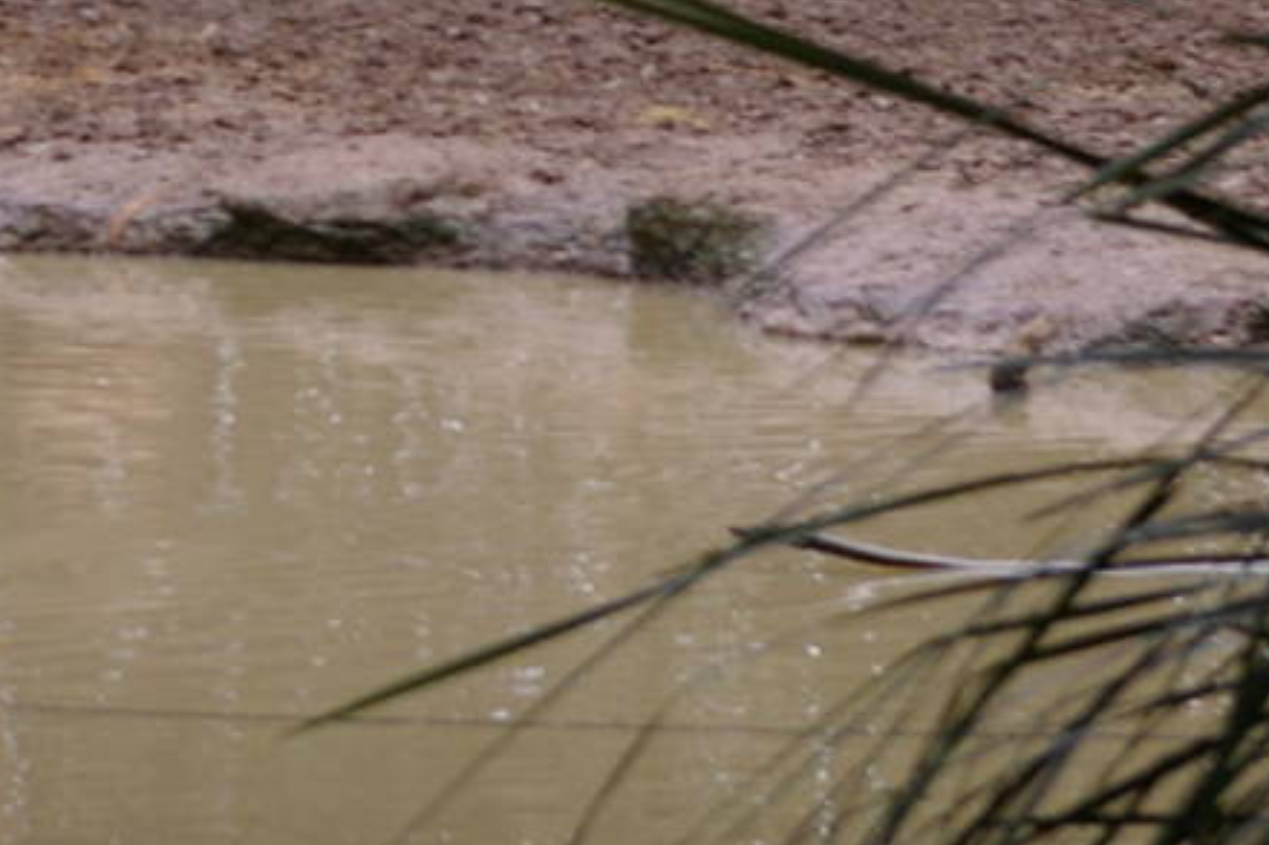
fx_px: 10564
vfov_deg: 4.6
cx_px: -75
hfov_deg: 6.8
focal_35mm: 300
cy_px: -222
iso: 400
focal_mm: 55
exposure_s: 1/90
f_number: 8
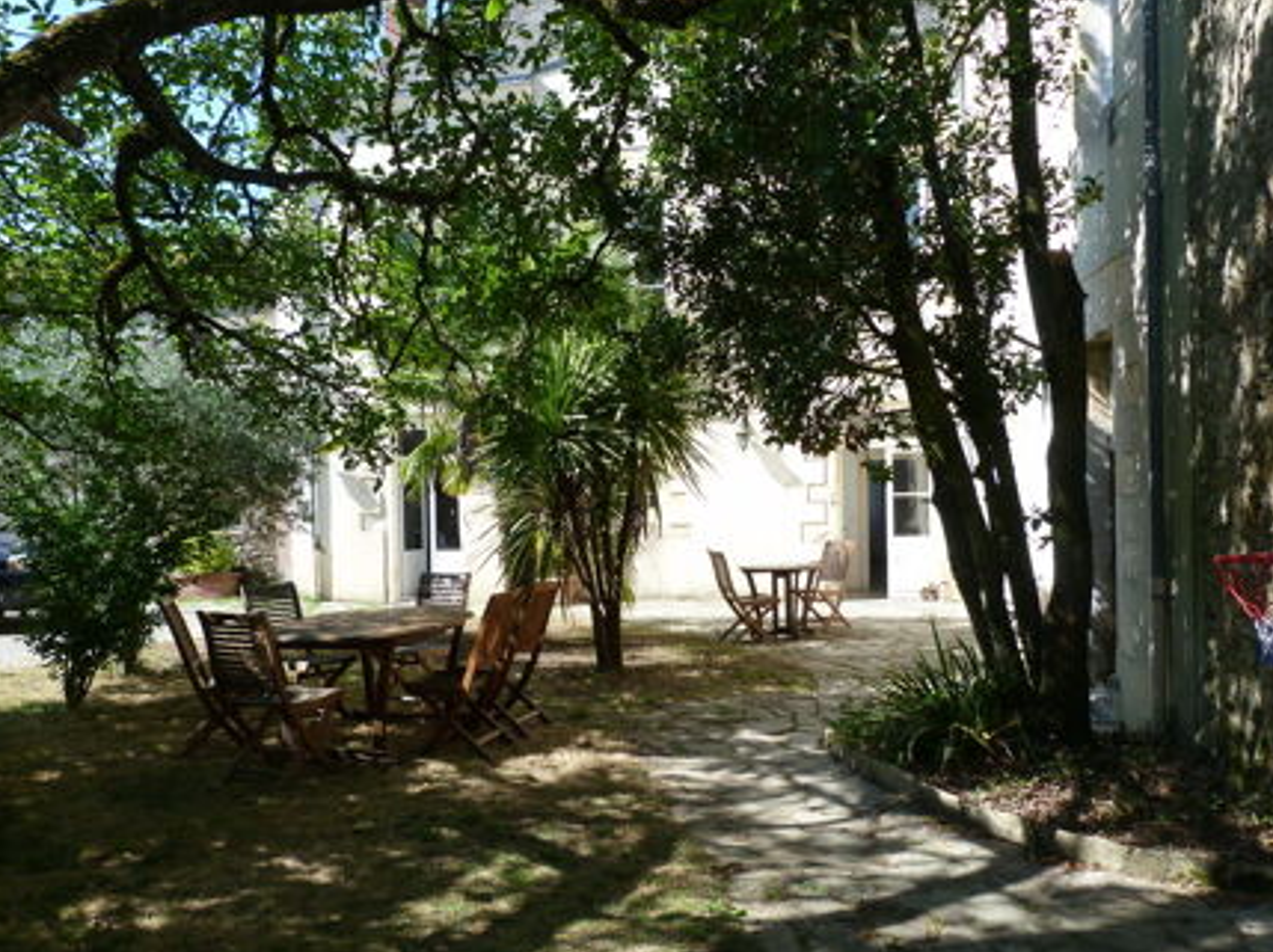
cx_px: 591
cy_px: 495
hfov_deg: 63.4
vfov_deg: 49.7
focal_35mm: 28
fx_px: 1029
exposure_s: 1/200
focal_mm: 4.5
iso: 80
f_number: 4
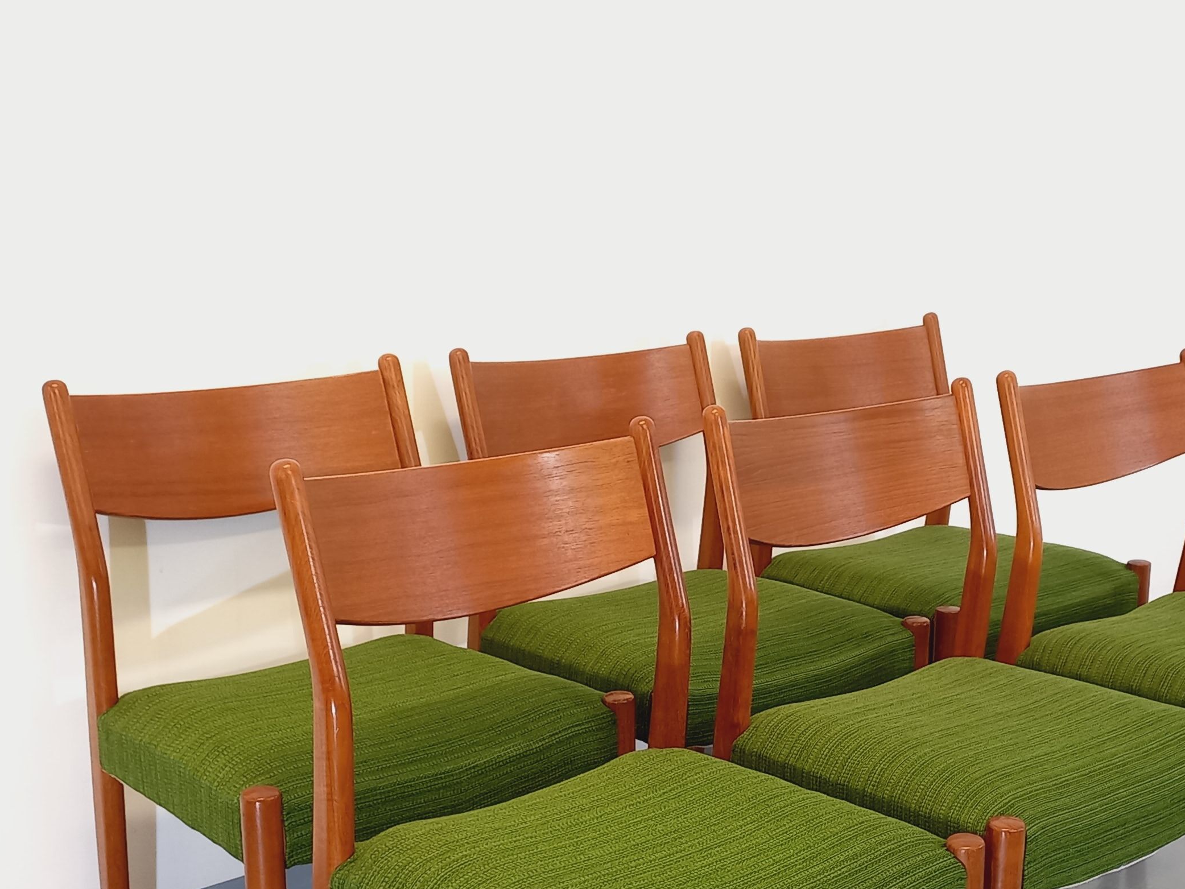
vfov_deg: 29.3
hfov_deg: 39.3
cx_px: 761
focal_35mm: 48
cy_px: 754
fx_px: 1643
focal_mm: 4.65
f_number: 1.8
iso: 250
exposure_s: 1/49
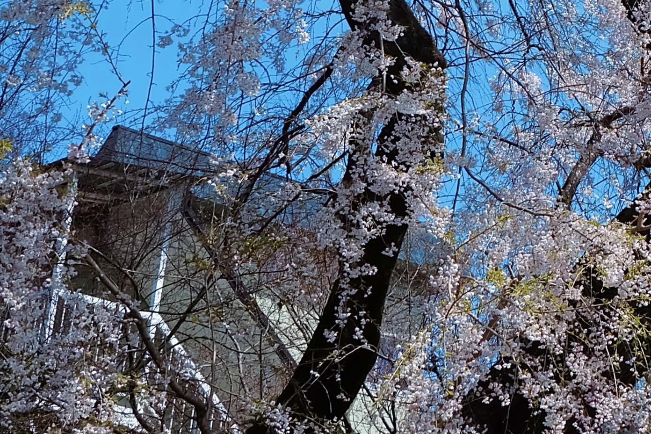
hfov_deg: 19.1
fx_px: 1844
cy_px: -105
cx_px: 738
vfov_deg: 13.0
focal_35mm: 102
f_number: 9
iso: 200
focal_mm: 19.2
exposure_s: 1/420
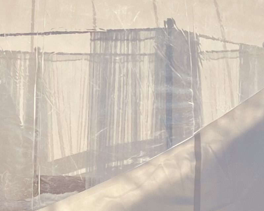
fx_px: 1001
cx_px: -32
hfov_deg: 14.6
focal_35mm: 128
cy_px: 155
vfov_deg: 12.0
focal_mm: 5.7
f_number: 1.5
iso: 50
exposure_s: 1/5587
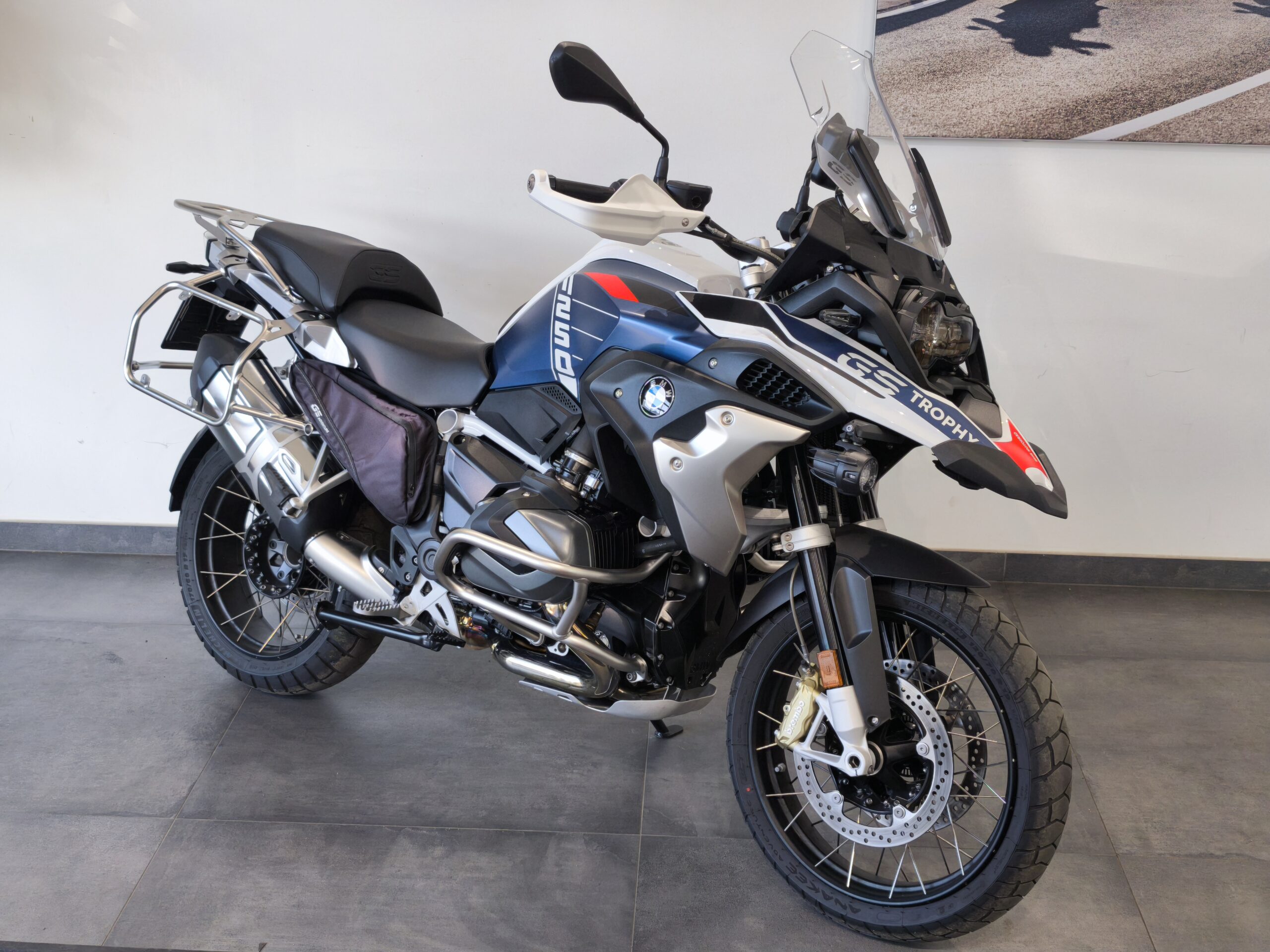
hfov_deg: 41.2
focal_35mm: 46
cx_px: 635
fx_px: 1688
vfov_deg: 31.5
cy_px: 476
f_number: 1.6
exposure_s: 1/100
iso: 64
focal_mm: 6.57
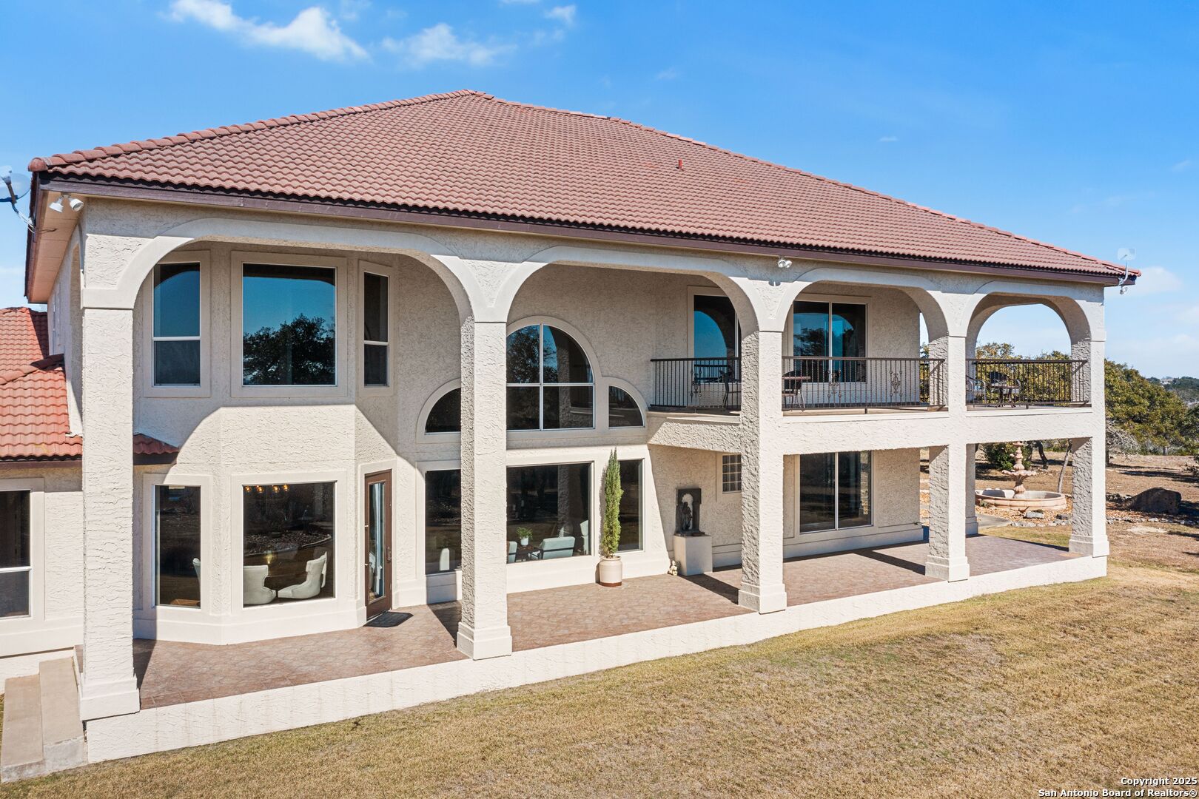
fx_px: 932
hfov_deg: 65.5
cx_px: 600
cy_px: 400
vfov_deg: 46.4
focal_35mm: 28
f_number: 6.3
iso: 100
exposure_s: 1/500
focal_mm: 10.26
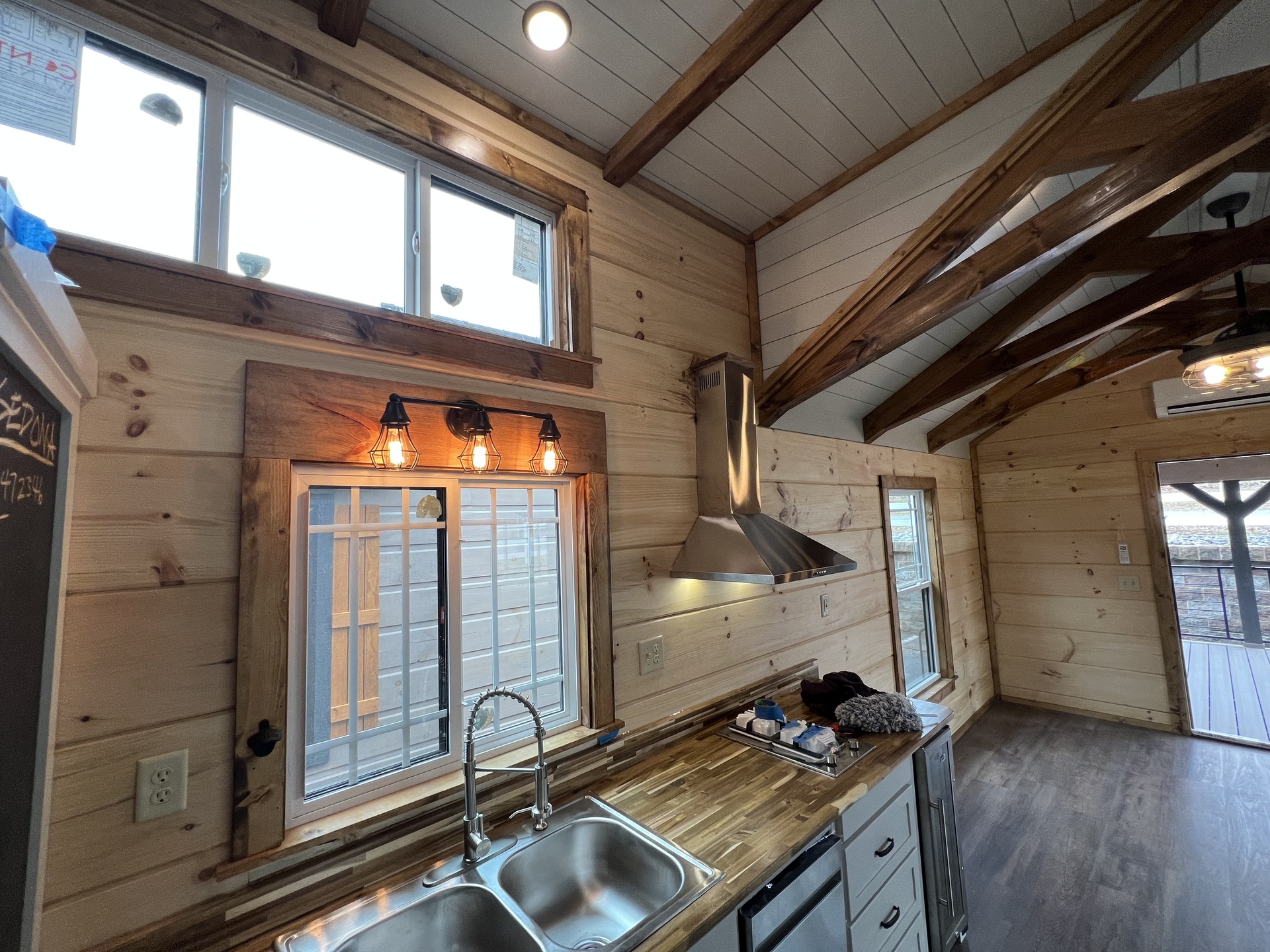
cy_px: 476
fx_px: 477
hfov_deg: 106.2
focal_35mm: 13
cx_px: 635
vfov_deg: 89.9
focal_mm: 1.57
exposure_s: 1/120
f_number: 1.8
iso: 80
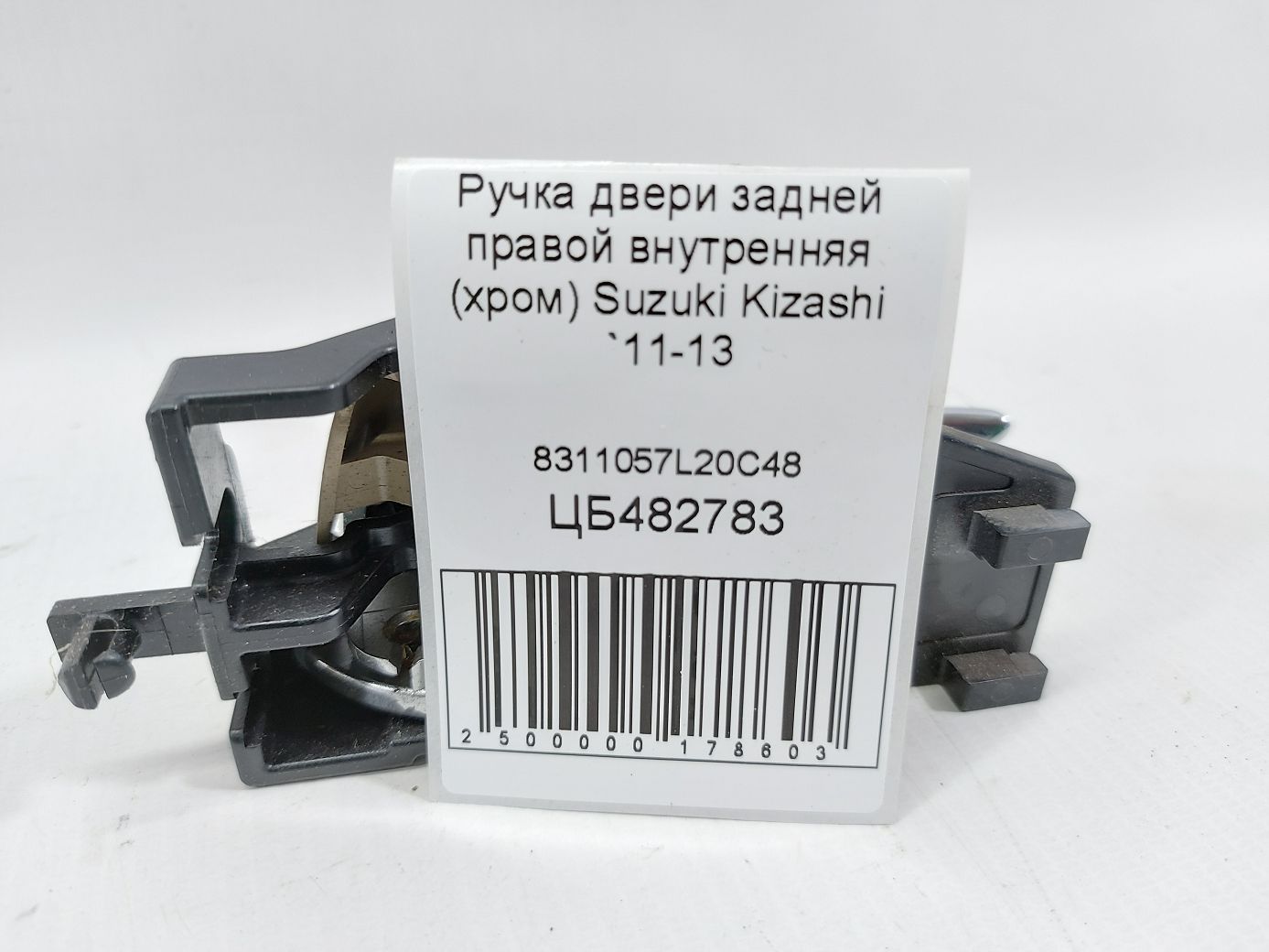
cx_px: 634
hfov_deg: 71.6
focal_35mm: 24
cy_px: 476
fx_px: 880
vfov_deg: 56.8
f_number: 1.8
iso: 160
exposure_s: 1/50
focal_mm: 5.23
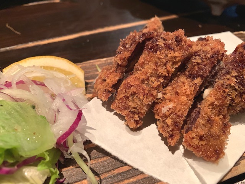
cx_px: 122
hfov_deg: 67.3
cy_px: 92
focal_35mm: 26
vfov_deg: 53.1
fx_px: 184
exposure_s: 1/20
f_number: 1.8
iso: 640
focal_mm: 4.25
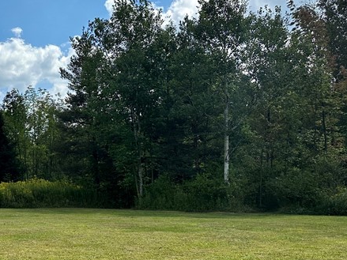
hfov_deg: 30.9
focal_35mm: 56
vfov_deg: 26.1
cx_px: -27
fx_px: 561
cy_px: 145
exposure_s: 1/6623
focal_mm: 6.86
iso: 80
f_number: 1.78
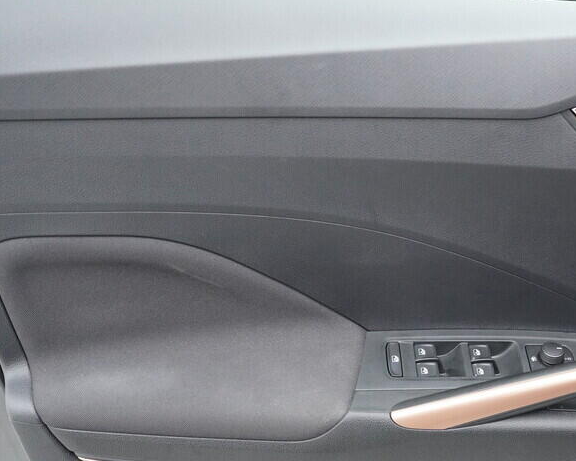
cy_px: 282
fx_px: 1023
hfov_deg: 30.2
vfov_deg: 25.3
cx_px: 510
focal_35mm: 60
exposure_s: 1/320
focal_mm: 24
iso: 2000
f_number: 2.8
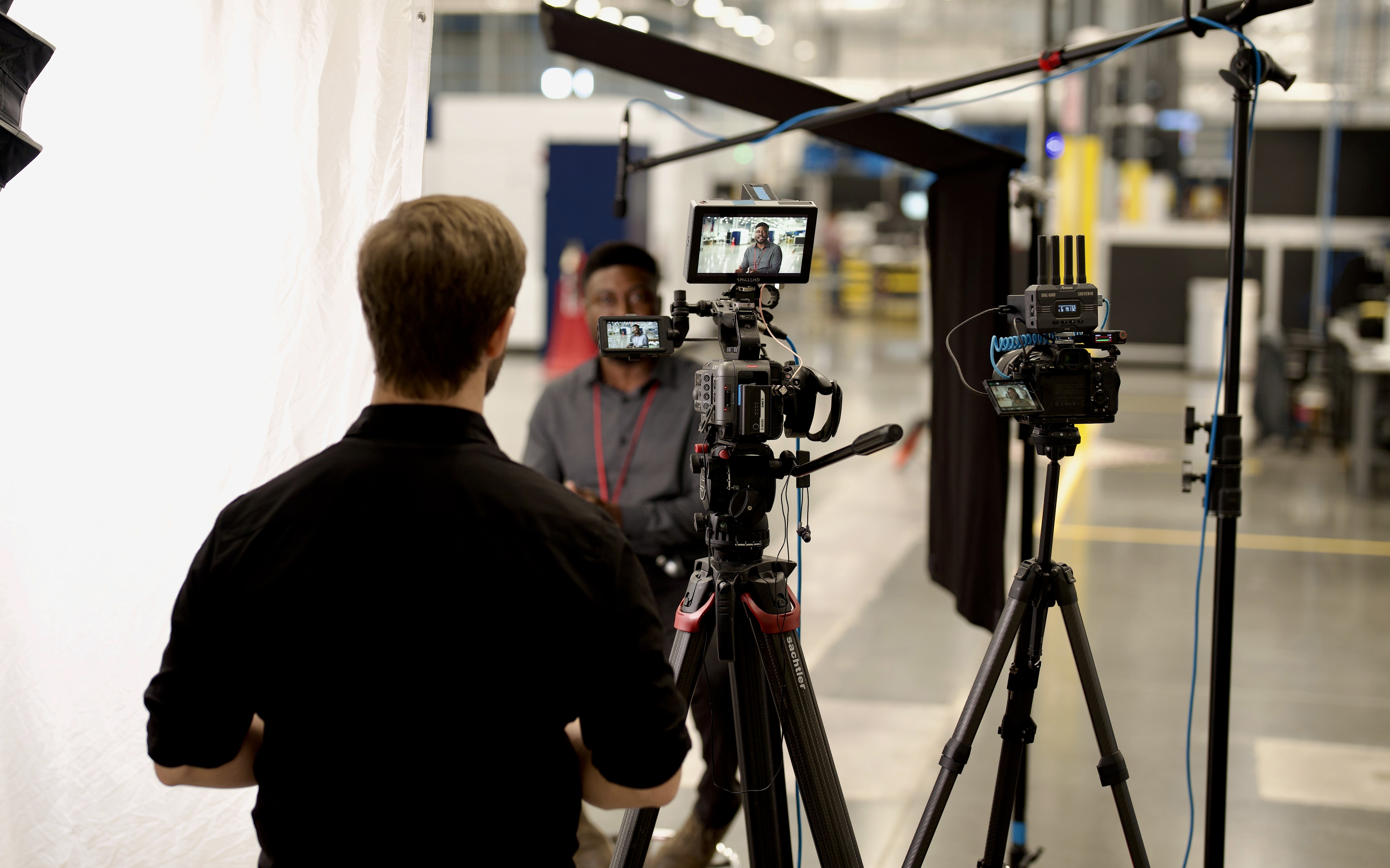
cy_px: 374
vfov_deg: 20.9
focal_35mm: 62
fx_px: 2349
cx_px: 609
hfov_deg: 32.9
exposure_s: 1/160
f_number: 1.6
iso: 200
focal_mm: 50
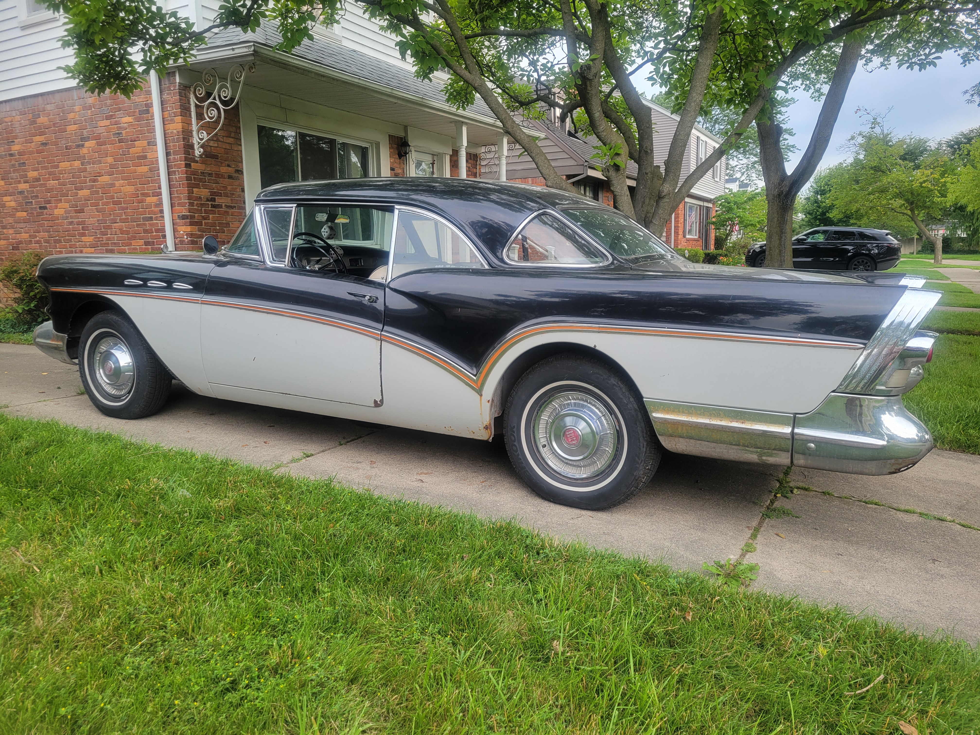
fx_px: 736
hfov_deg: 67.3
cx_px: 490
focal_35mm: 26
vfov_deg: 53.1
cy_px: 368
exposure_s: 1/122
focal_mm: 5.4
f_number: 1.8
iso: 40
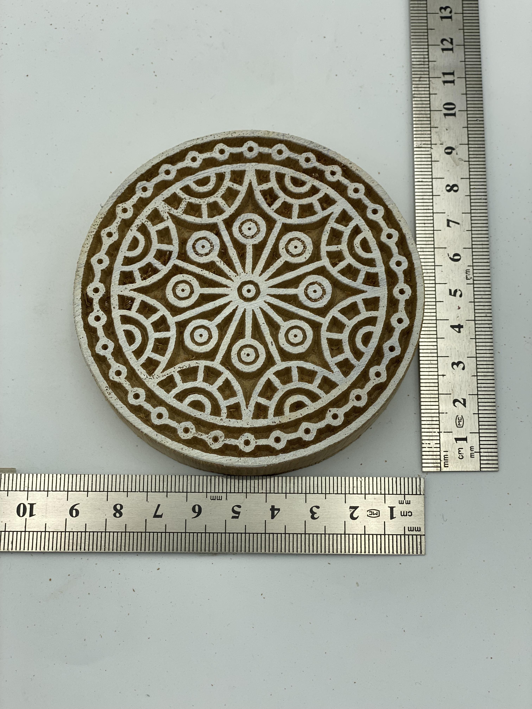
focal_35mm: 52
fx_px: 1066
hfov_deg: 28.0
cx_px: 266
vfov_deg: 36.8
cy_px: 354
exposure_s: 1/685
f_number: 2
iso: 20
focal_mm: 6
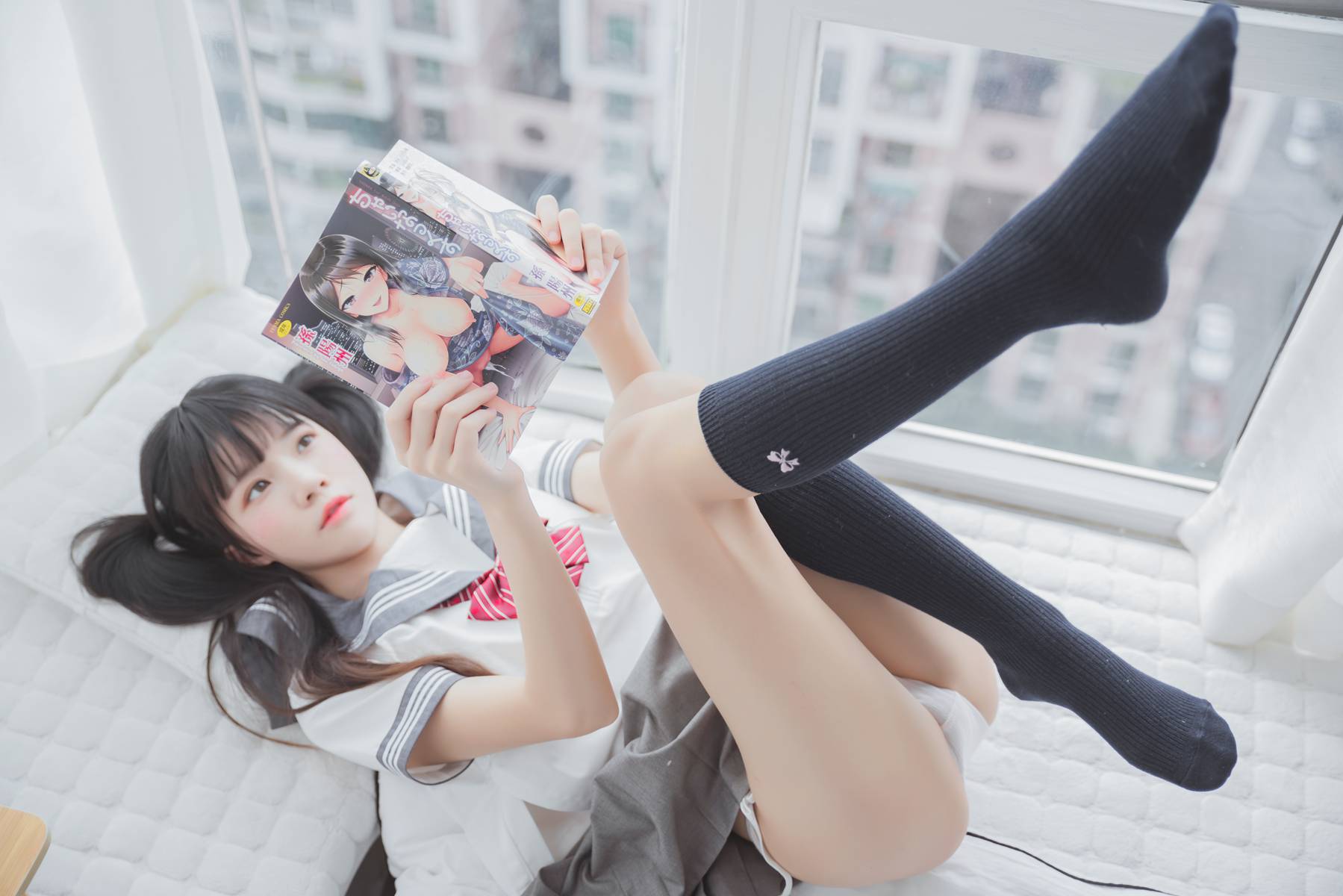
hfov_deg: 42.7
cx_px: 672
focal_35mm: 46
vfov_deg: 29.3
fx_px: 1716
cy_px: 448
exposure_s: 1/160
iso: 125
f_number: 2.8
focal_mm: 46
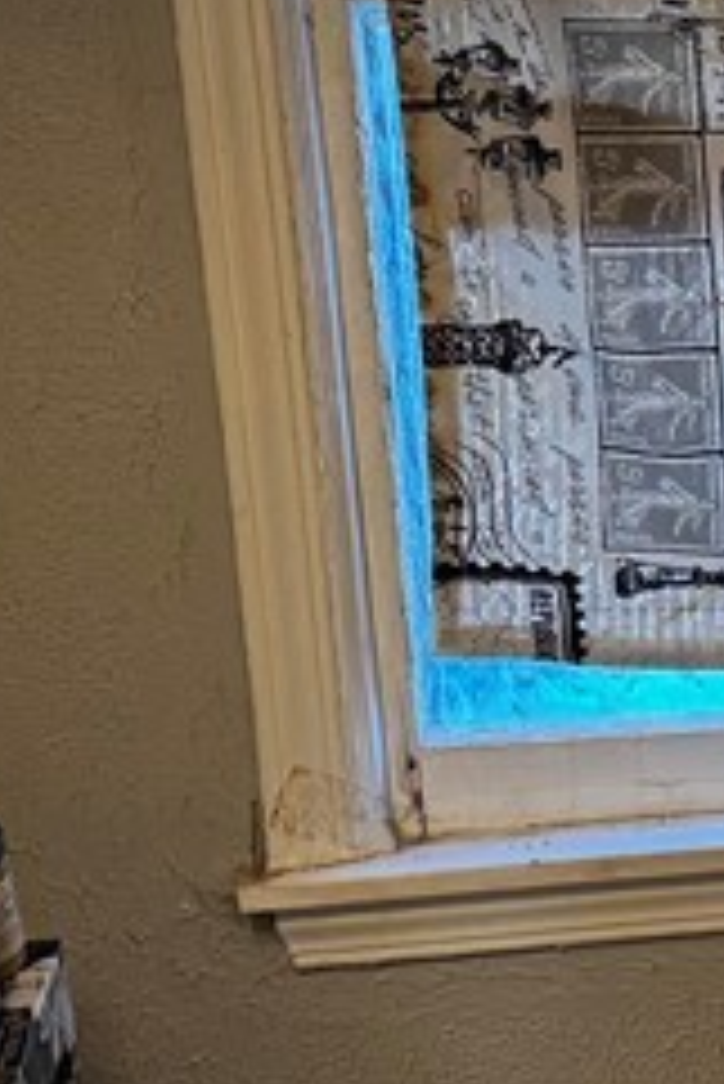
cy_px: 765
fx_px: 3193
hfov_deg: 12.3
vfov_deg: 19.2
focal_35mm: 106
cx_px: 1084
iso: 160
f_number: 1.78
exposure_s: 1/120
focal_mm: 6.76
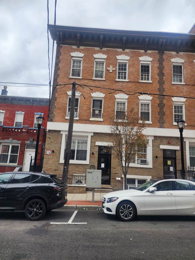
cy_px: 130
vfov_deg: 73.9
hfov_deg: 58.9
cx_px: 98
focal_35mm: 23
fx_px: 173
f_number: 1.8
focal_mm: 6.4
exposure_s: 1/227
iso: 12
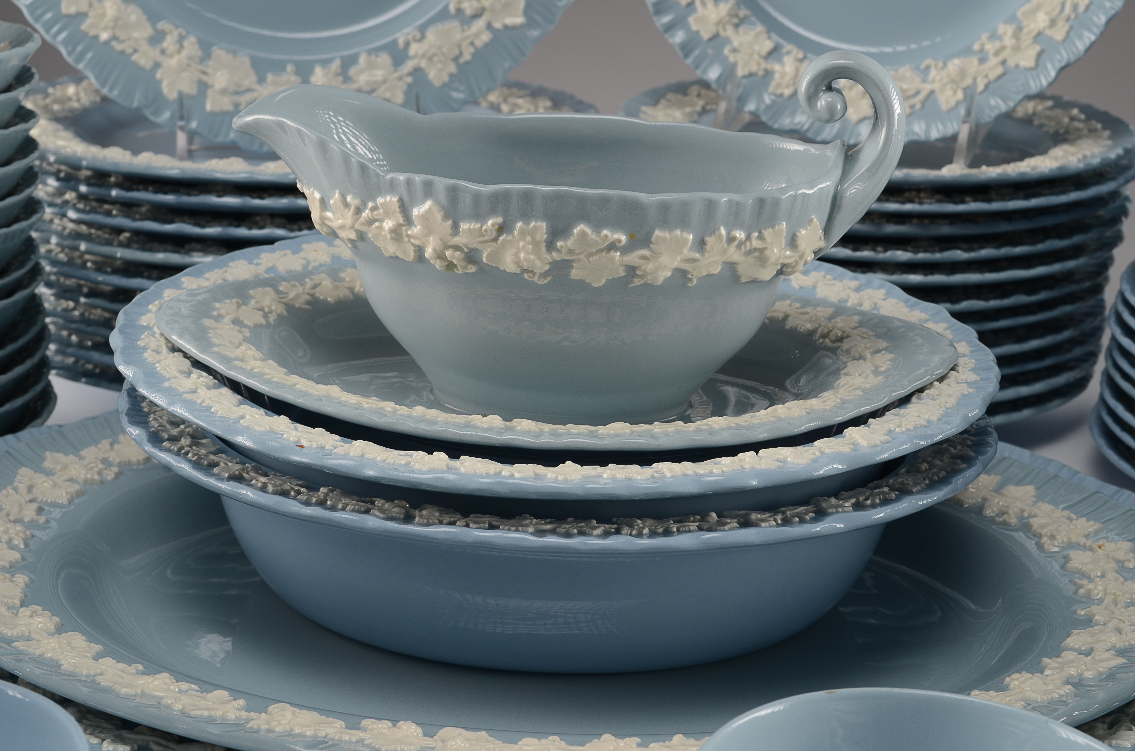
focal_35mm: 54
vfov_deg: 25.0
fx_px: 1699
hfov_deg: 36.9
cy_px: 376
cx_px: 568
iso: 100
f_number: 11
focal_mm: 36
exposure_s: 1/80
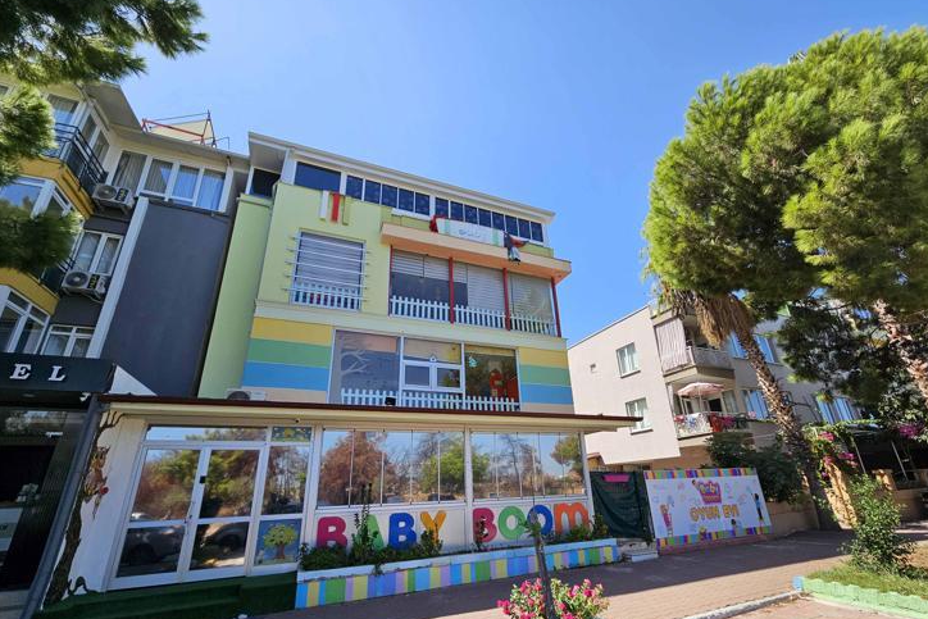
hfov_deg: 104.2
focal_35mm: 14
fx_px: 361
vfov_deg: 81.0
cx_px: 478
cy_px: 341
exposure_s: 1/1567
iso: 50
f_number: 2.2
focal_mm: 2.2
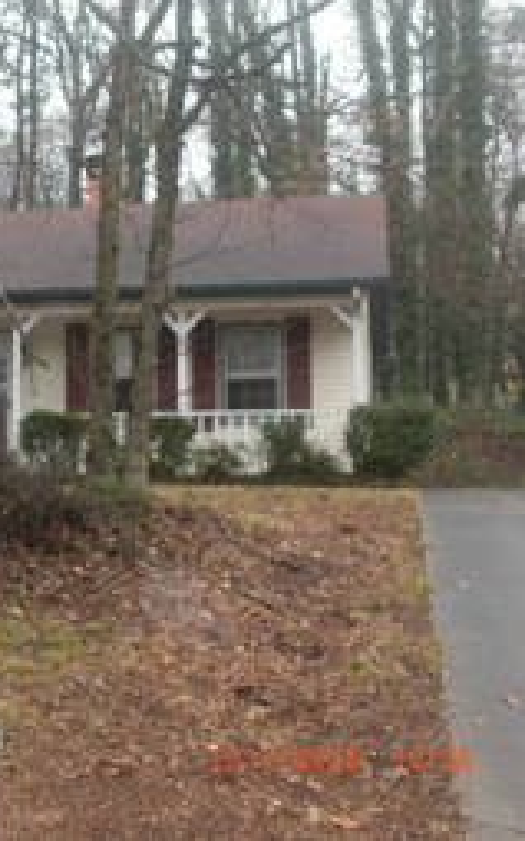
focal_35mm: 62
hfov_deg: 20.1
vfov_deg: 33.0
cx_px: -30
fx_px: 1422
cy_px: 416
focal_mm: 7.6
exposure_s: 1/100
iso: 100
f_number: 3.1
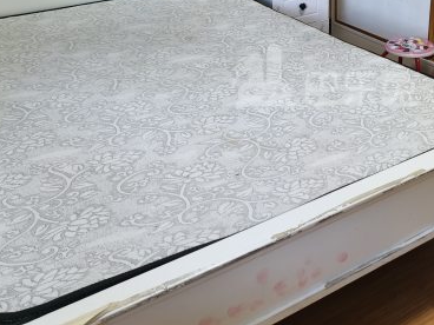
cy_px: 77
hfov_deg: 37.3
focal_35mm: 50
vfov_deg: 28.6
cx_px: 323
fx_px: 627
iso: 272
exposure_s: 1/50
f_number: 1.57
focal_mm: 6.54
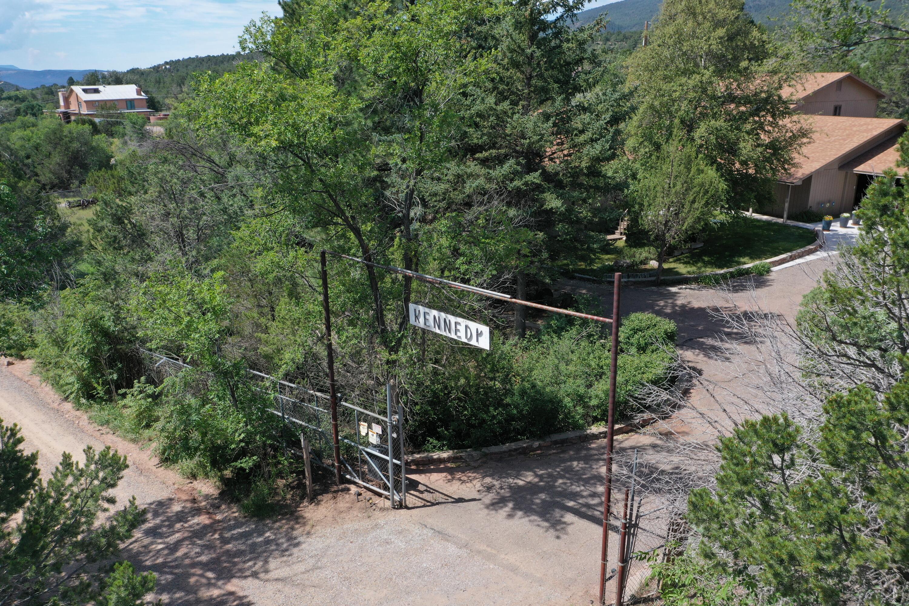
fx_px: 707
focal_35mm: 28
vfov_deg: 46.4
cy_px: 303
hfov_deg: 65.5
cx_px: 454
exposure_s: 1/400
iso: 100
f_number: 5.6
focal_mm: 10.26
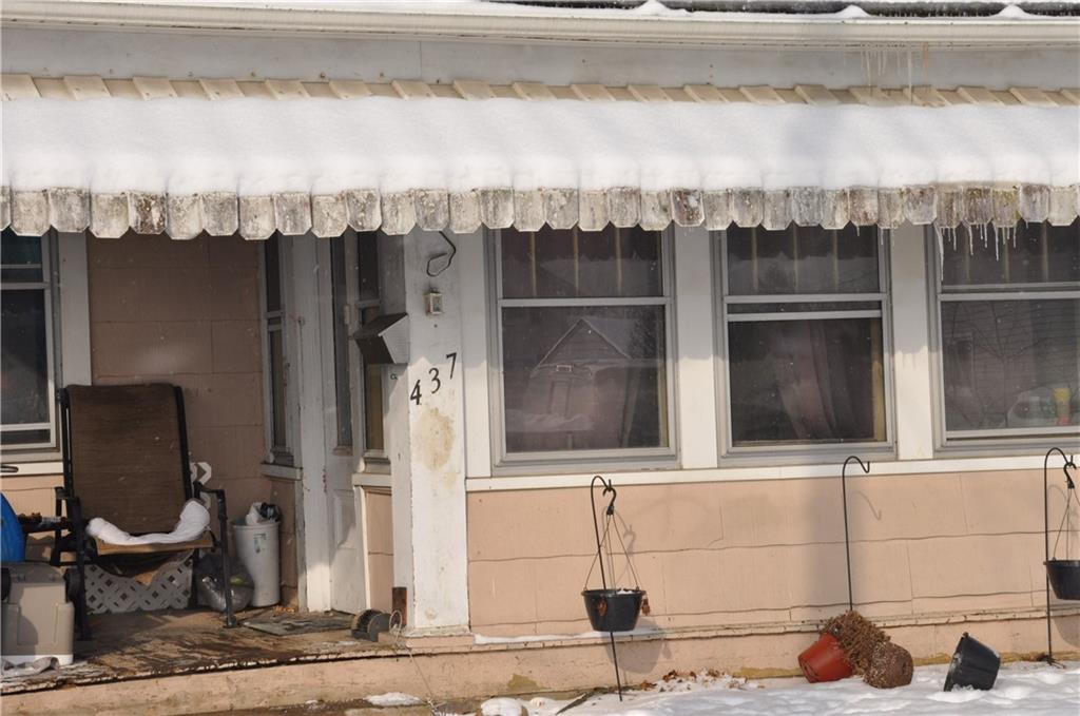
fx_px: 2336
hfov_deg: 26.0
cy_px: 358
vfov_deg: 17.4
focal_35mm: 78
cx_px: 540
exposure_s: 1/200
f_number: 14
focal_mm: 52
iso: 200
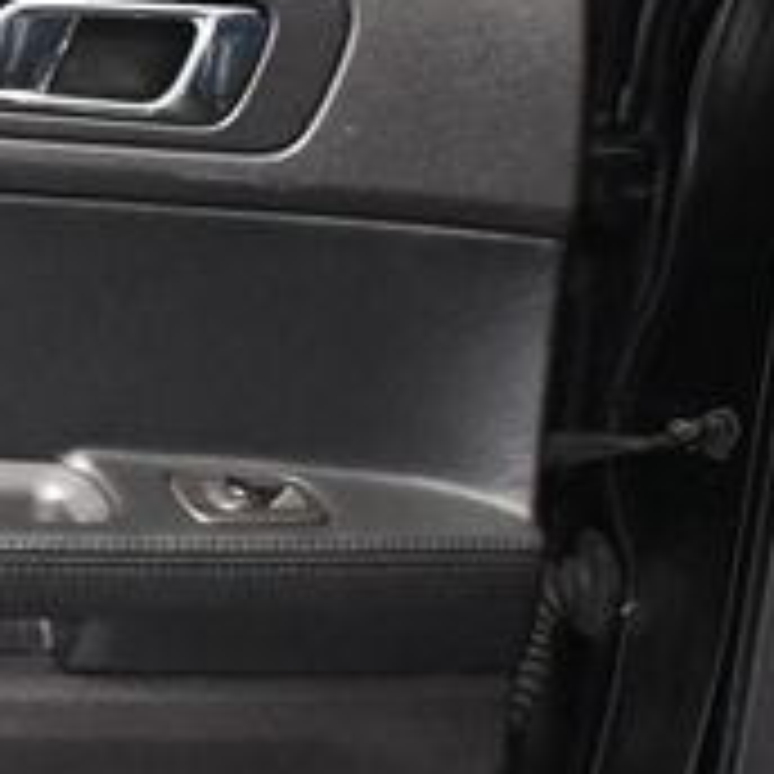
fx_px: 2884
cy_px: 626
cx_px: -441
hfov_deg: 14.2
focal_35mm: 114
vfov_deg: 15.2
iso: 4000
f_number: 3.5
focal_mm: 18
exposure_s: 1/60
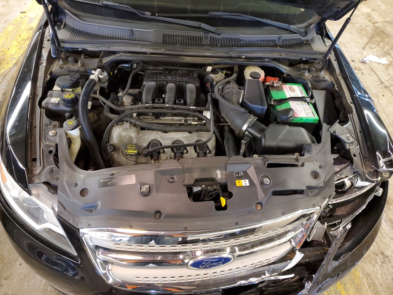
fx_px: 295
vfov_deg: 53.1
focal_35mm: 26
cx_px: 196
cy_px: 148
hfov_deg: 67.3
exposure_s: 1/40
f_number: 1.5
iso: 326
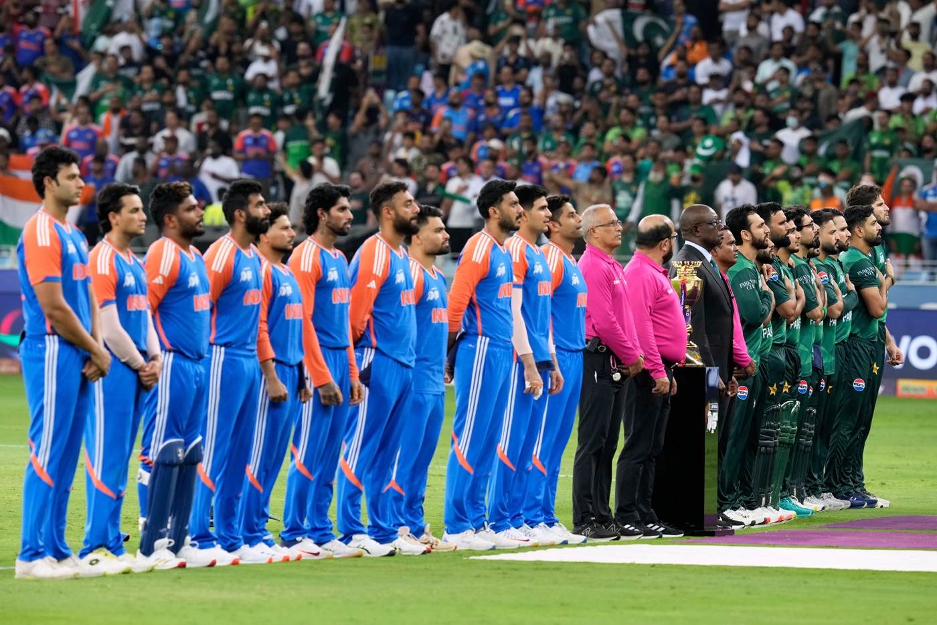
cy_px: 312
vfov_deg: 3.4
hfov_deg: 5.2
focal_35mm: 400
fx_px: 10409
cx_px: 468
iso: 2000
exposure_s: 1/320
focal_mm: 400
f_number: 6.3
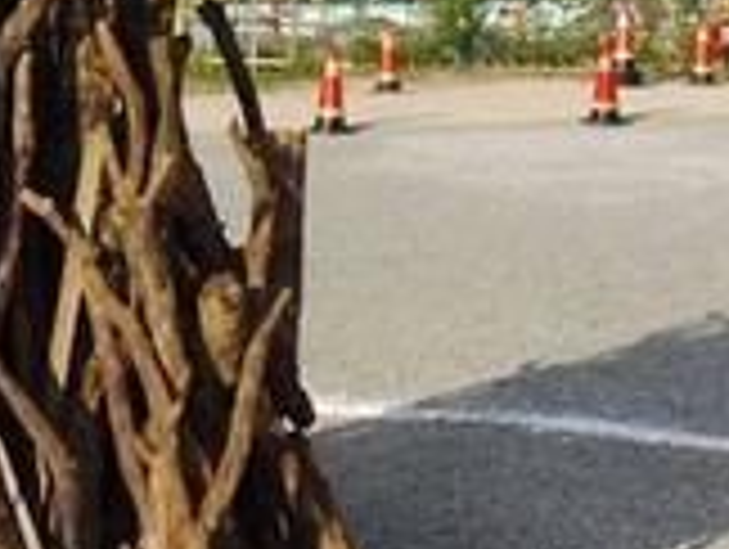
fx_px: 2341
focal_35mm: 111
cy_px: -81
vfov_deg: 13.1
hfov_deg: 17.6
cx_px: 200
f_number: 3
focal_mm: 4.5
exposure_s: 1/1500
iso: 80
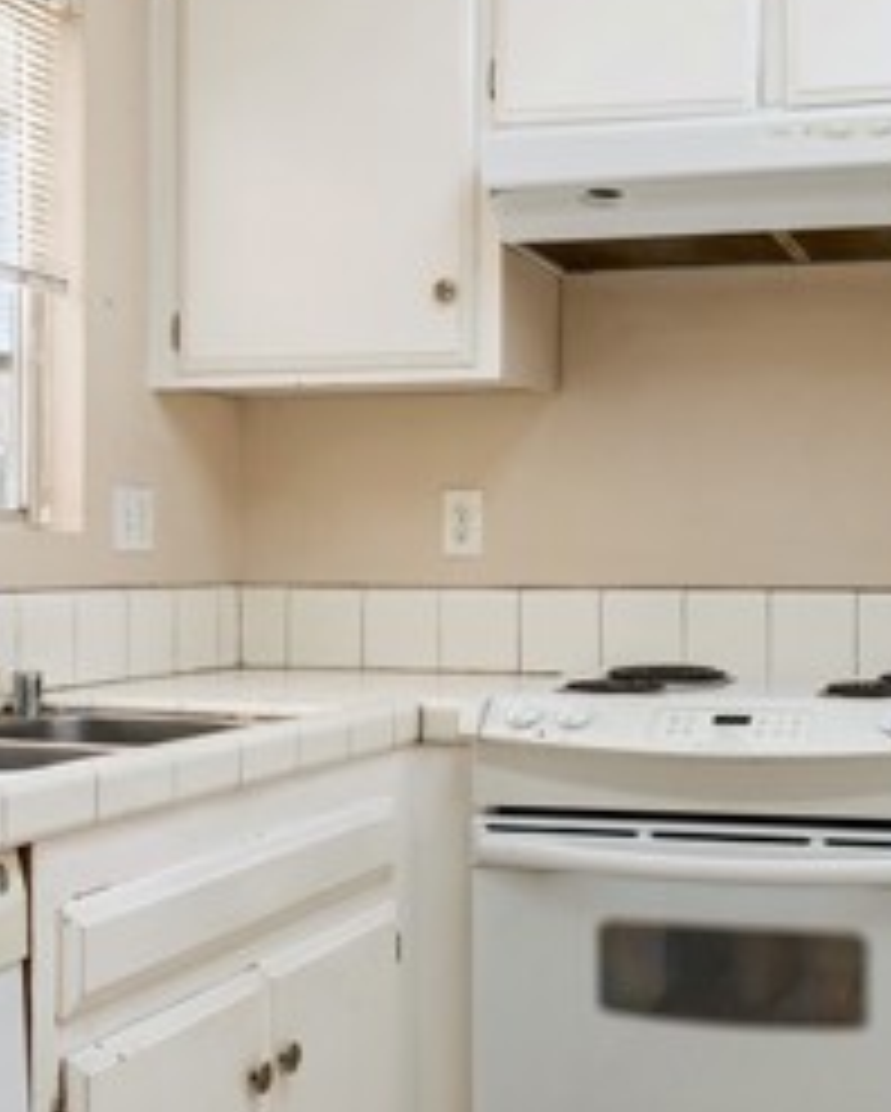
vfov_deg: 36.6
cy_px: 606
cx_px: 666
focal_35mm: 51
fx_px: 1679
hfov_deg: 29.3
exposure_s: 1/5
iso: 320
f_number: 9
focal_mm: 21
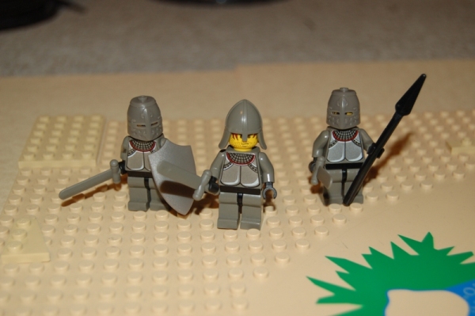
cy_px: 158
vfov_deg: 23.7
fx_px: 751
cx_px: 238
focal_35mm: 57
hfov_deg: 35.1
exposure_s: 1/60
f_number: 4.8
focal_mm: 38
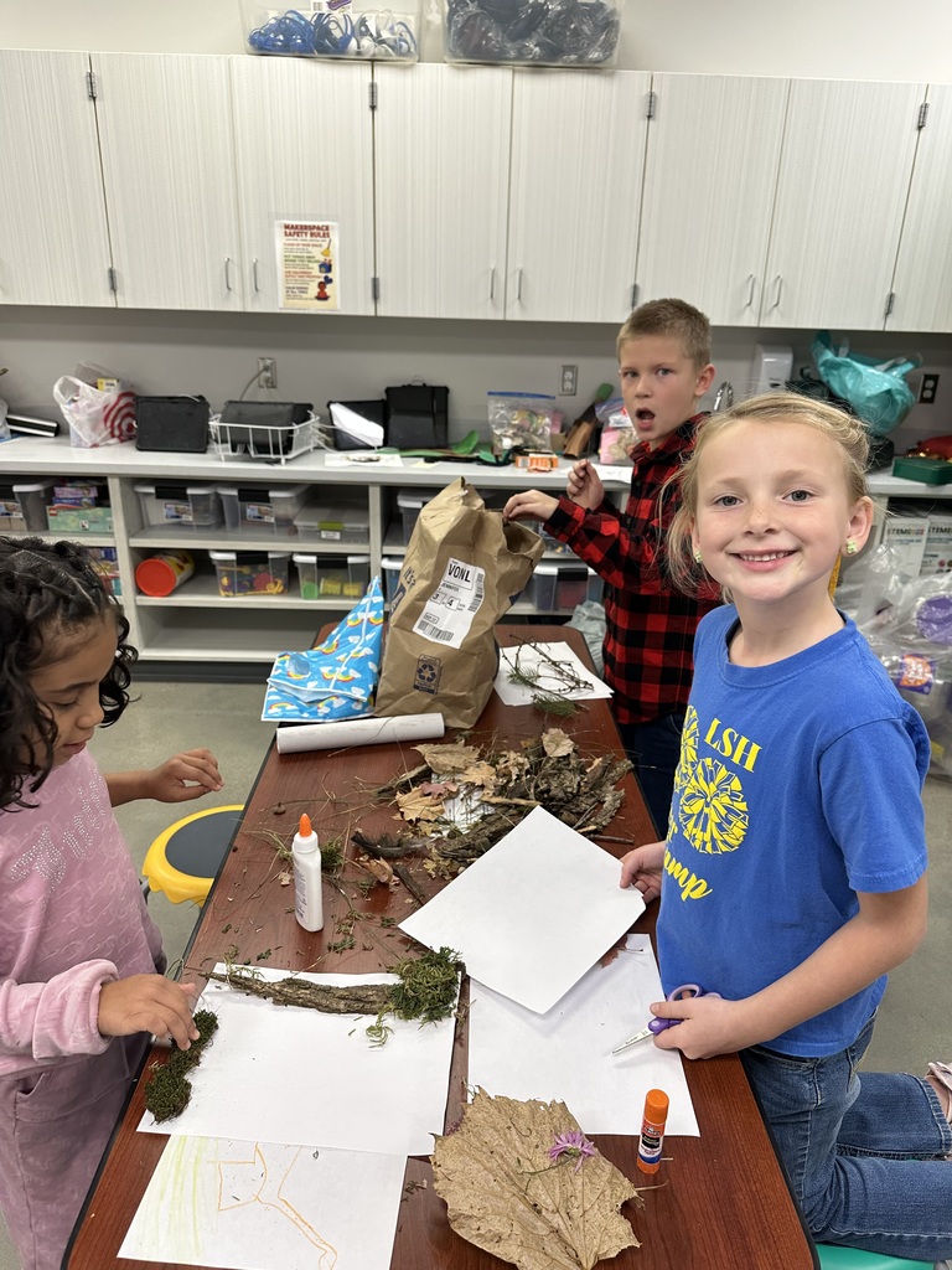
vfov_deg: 71.6
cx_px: 476
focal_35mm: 24
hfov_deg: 56.8
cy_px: 635
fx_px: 880
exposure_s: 1/120
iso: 160
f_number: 1.78
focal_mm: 6.86
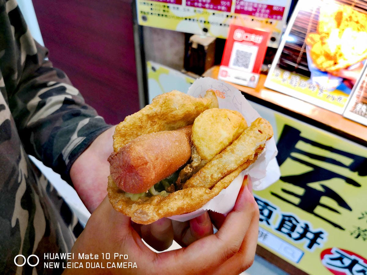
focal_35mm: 27
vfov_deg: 51.4
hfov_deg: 65.3
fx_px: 286
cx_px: 184
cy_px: 138
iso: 100
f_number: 1.6
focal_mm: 3.95
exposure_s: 1/60
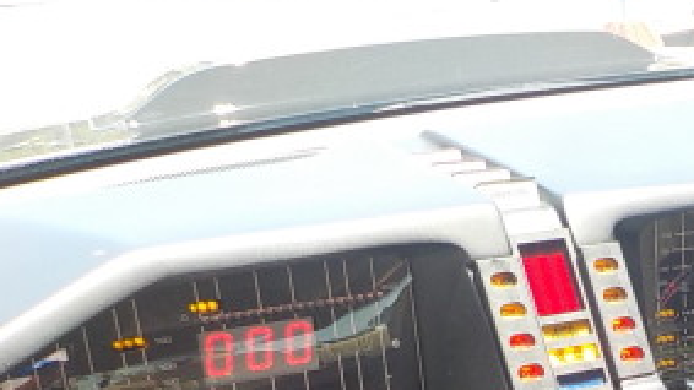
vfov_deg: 15.3
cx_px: 765
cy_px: 552
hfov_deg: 26.3
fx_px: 1361
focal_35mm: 74
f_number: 3.3
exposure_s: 1/125
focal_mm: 4.1
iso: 125
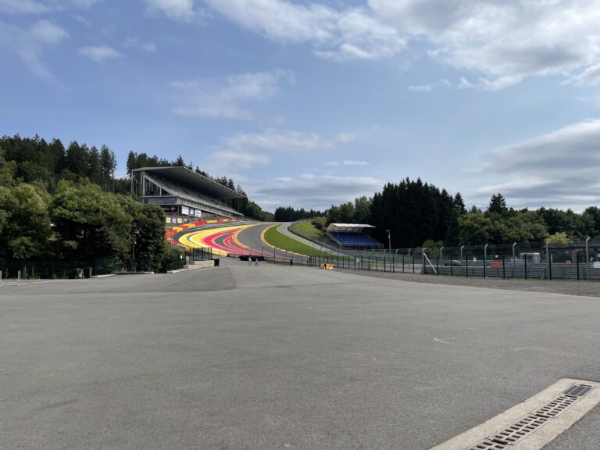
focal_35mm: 26
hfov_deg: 67.3
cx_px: 300
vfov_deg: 53.1
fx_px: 451
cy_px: 225
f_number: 1.6
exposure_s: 1/7813
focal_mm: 4.2
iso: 32
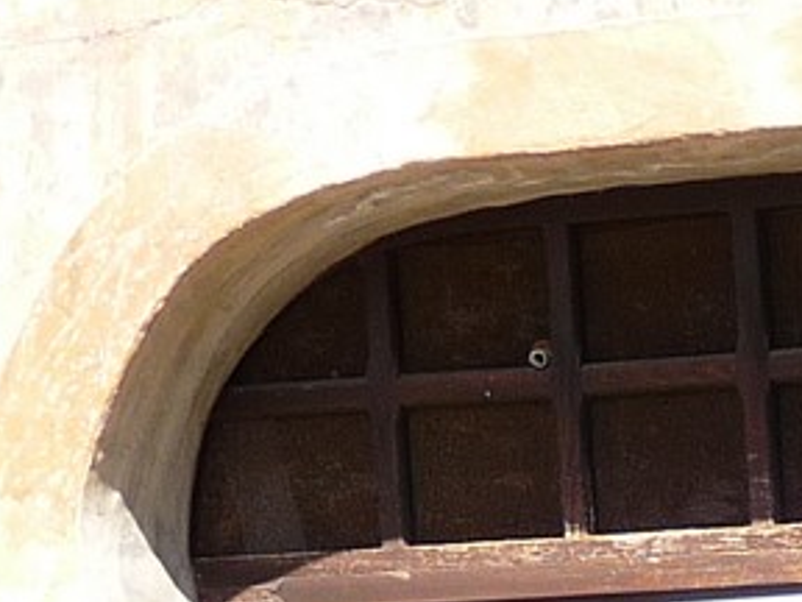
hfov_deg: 9.9
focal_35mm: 191
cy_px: 1221
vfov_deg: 7.5
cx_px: 1337
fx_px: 4425
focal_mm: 5.3
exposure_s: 1/320
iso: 100
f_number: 3.5
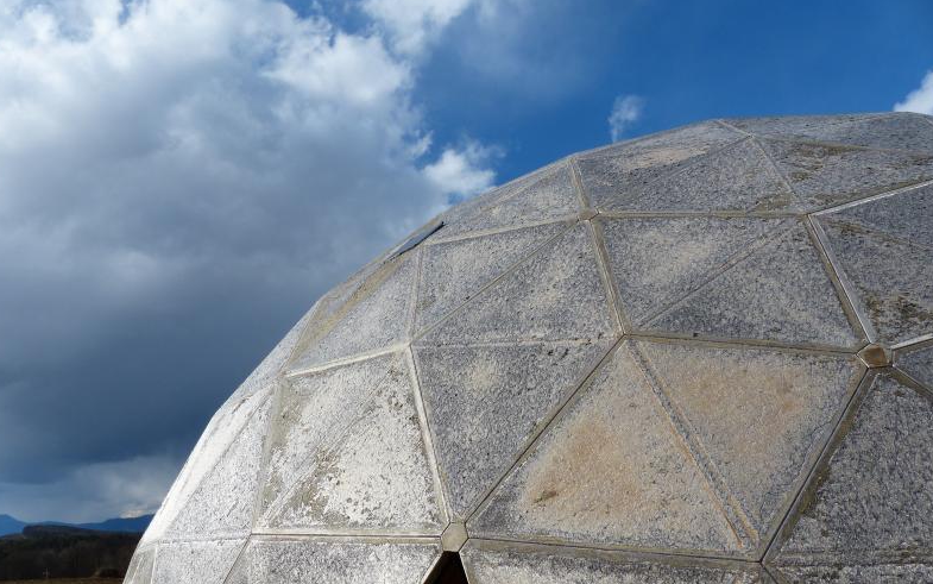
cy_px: 353
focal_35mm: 27
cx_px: 461
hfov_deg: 68.4
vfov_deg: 45.8
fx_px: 687
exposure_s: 1/1600
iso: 100
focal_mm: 4.5
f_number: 4
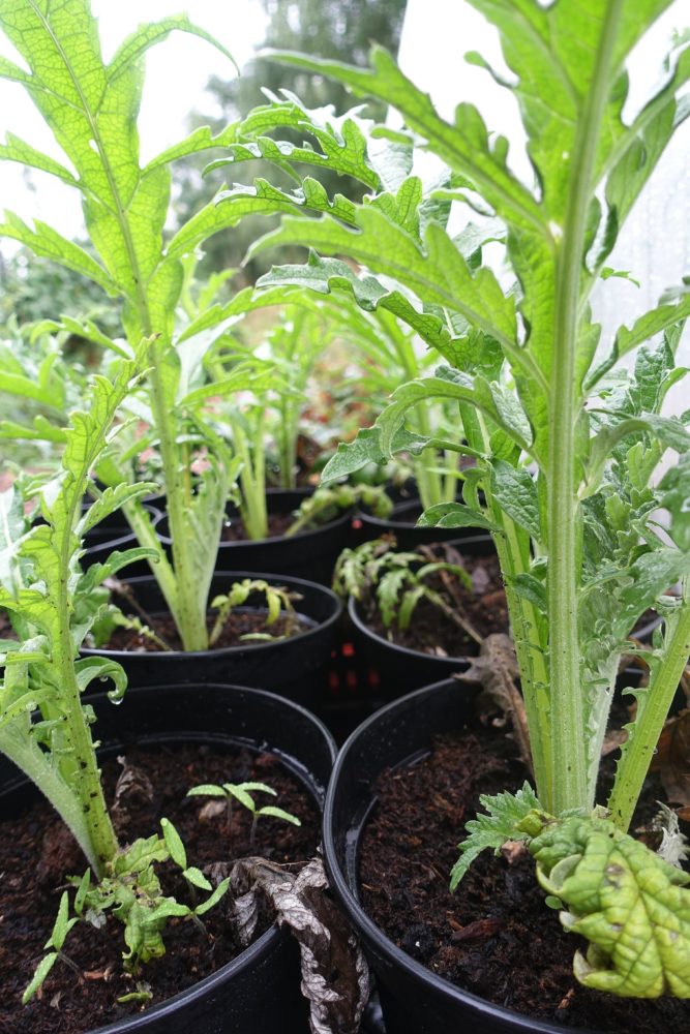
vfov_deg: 73.7
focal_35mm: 24
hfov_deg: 53.1
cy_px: 517
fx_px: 690
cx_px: 345
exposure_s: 1/30
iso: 125
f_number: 2.8
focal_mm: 8.8
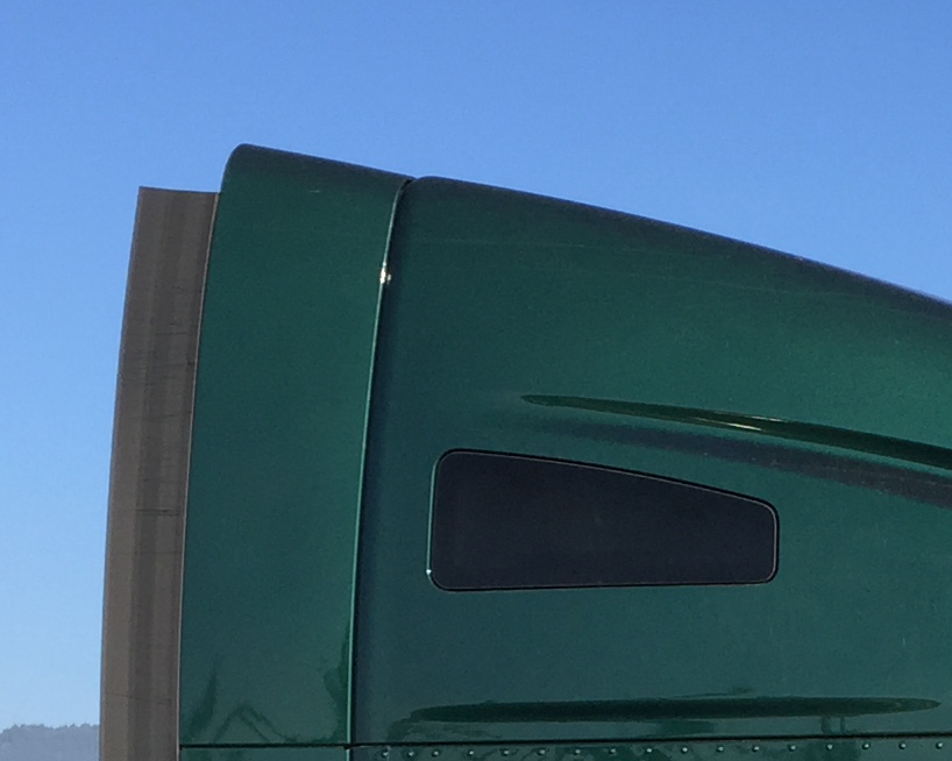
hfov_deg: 16.7
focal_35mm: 113
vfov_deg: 12.9
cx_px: 931
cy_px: 1133
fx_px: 3183
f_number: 2.2
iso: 32
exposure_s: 1/964
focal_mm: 4.15
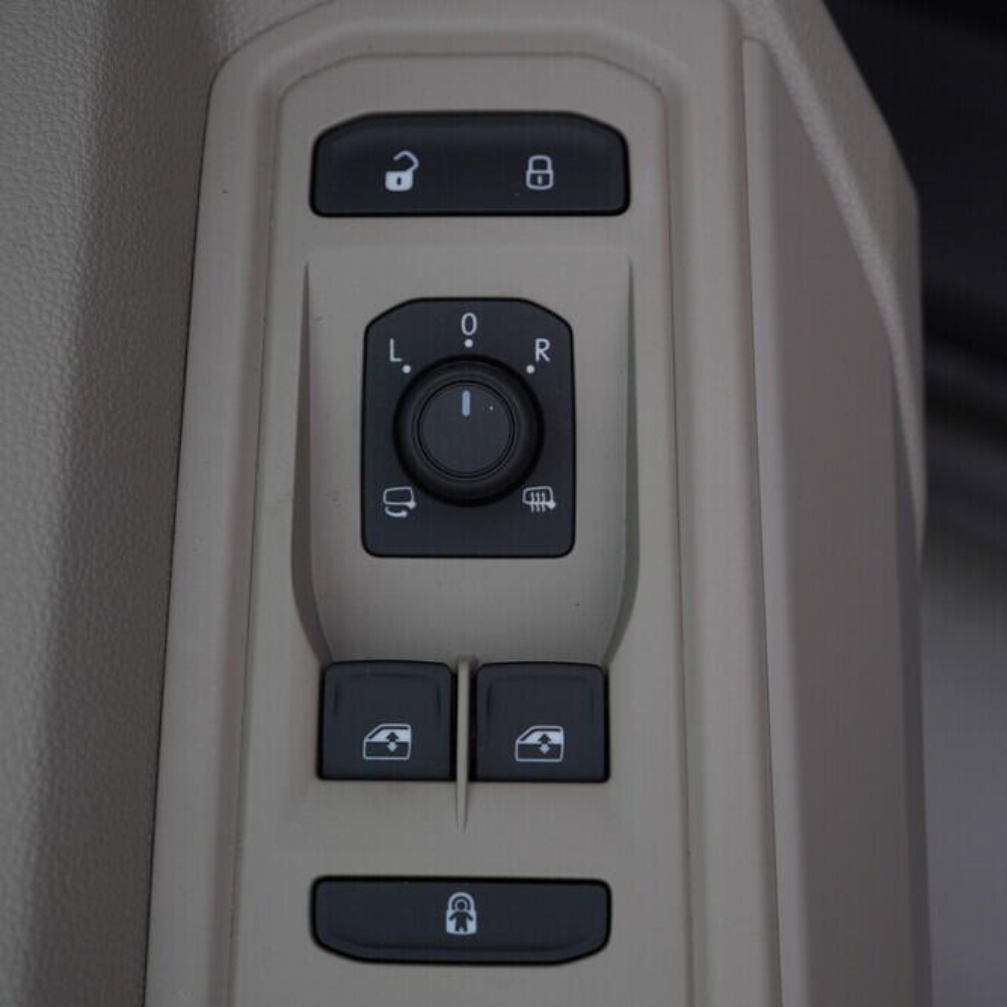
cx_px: 459
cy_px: 504
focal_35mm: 47
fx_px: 1547
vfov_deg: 36.1
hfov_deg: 36.0
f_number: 4
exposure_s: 1/80
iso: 125
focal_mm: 24
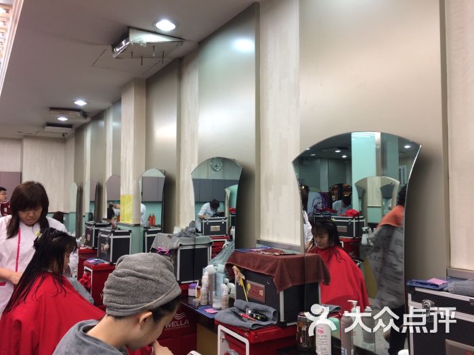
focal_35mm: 29
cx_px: 237
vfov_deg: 48.2
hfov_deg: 61.7
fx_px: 397
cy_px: 178
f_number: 2.2
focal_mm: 4.15
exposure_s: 1/33
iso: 40
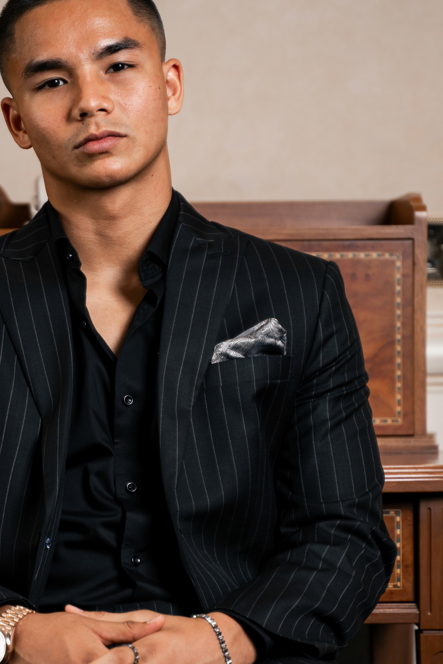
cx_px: 108
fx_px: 2732
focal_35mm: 148
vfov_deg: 13.9
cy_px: 403
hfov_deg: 9.3
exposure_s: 1/160
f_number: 2.8
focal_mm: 75
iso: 100
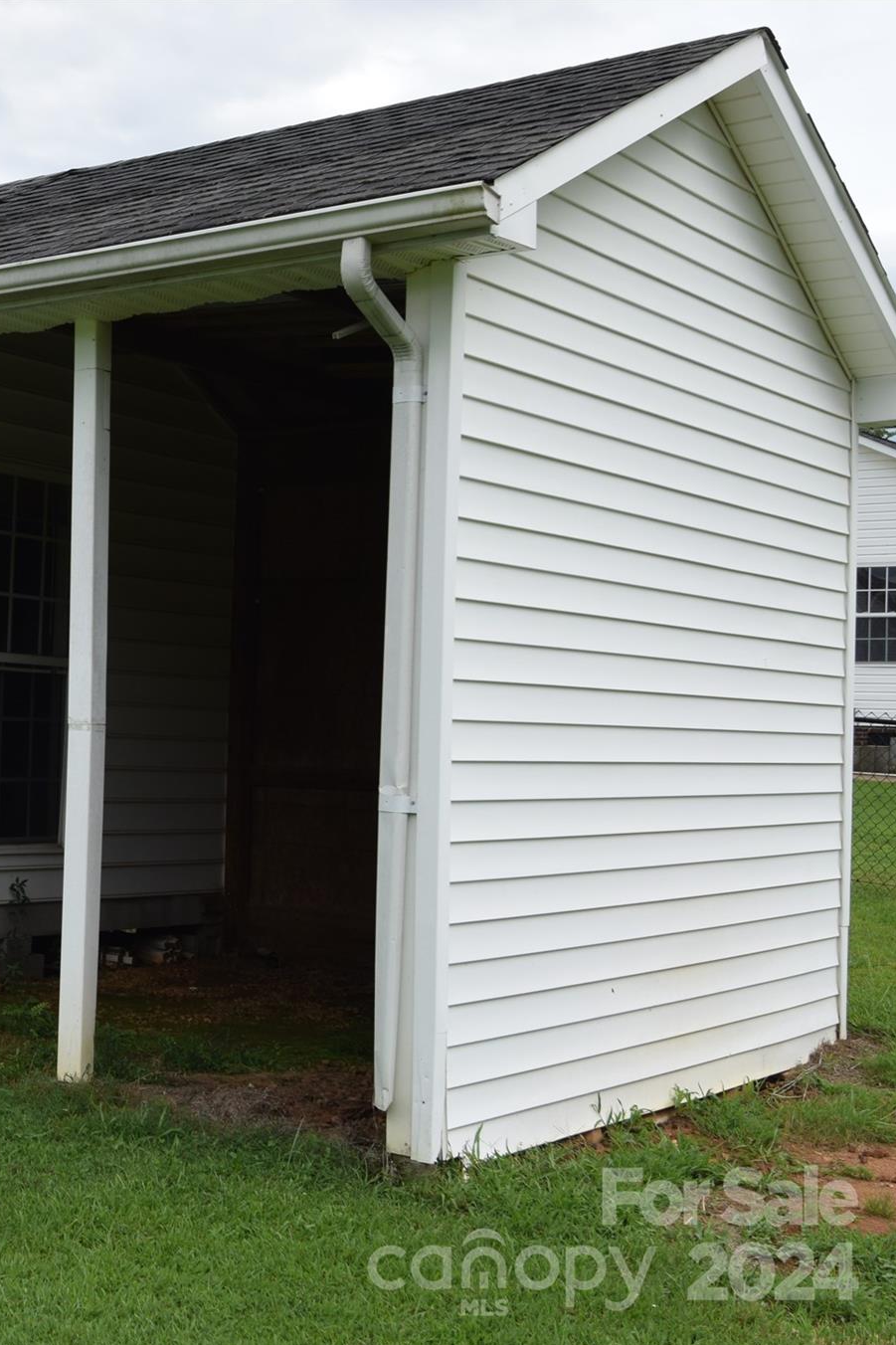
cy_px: 676
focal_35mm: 50
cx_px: -89
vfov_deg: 39.6
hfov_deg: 25.1
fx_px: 1867
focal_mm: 22
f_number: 9
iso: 200
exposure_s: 1/320
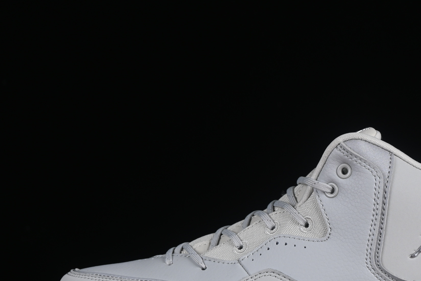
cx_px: 303
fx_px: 1485
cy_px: 223
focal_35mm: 127
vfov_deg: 10.8
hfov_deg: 16.1
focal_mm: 50
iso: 160
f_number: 8
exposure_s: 1/80
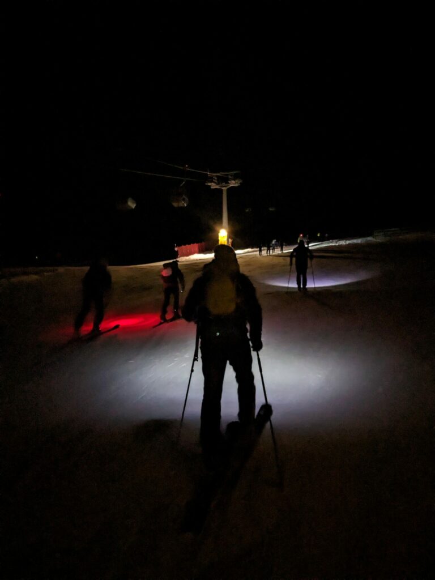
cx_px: 218
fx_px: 452
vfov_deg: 65.3
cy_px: 290
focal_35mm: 27
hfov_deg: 51.4
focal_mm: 4.38
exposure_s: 1/20
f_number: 1.73
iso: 1227
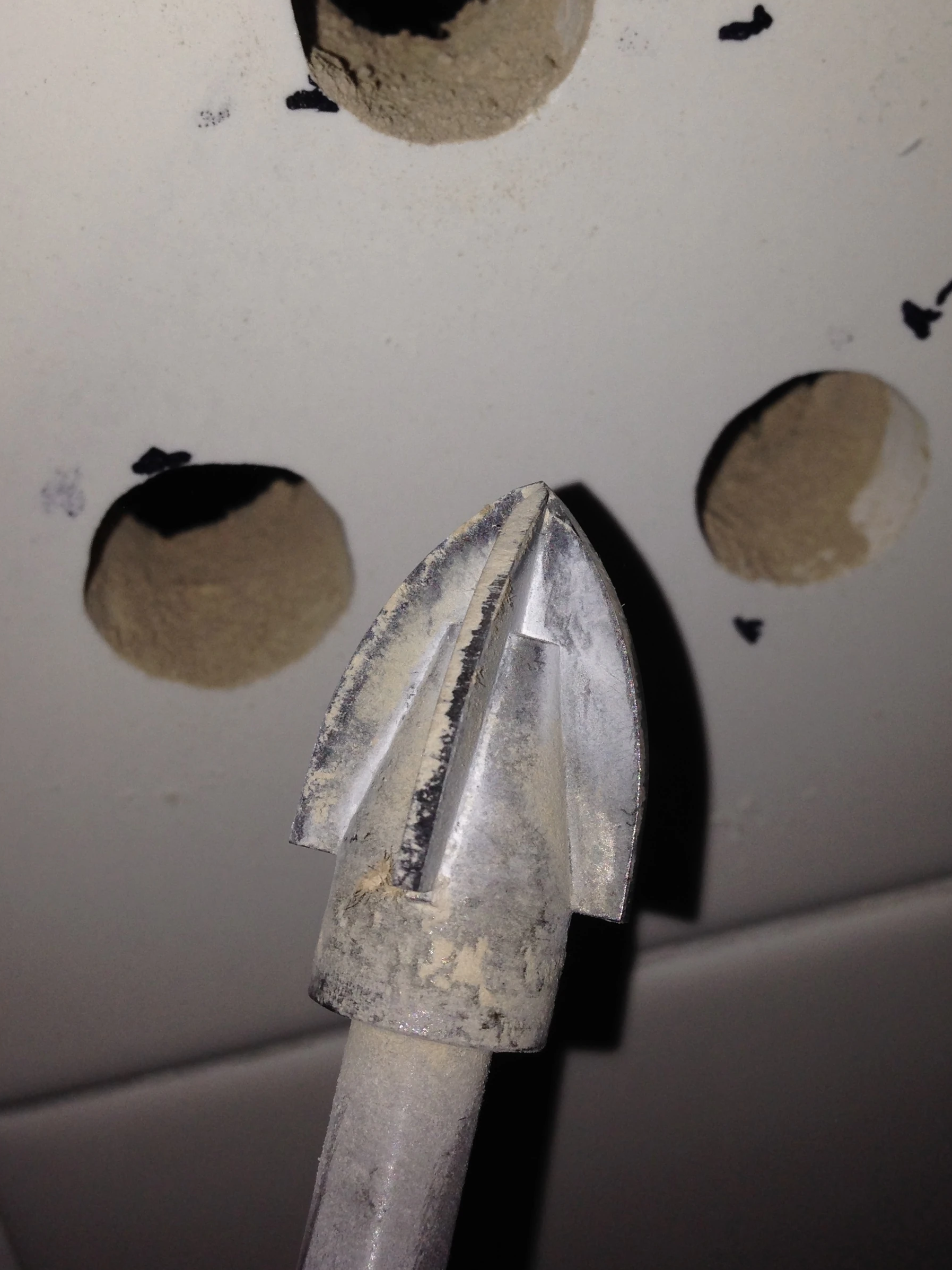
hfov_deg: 32.2
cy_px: 495
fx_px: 1650
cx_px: 518
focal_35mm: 45
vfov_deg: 41.8
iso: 50
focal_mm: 4.12
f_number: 2.4
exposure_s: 1/480
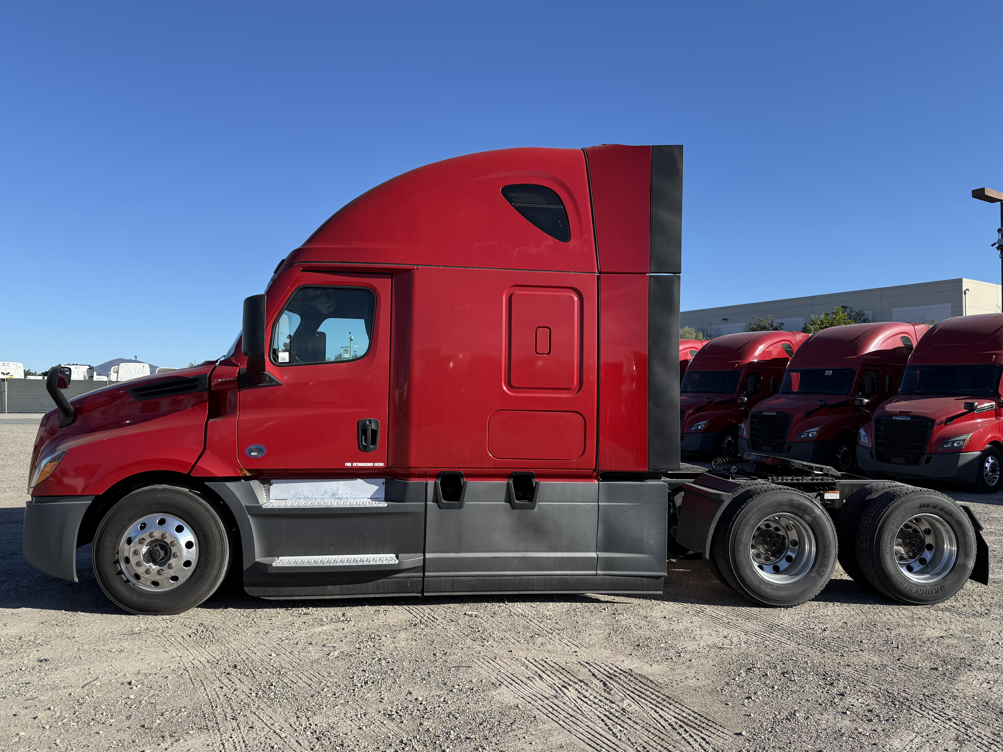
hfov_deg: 69.4
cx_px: 492
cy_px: 372
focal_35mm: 25
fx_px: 724
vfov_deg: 54.9
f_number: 1.78
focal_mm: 6.76
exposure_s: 1/3279
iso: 80
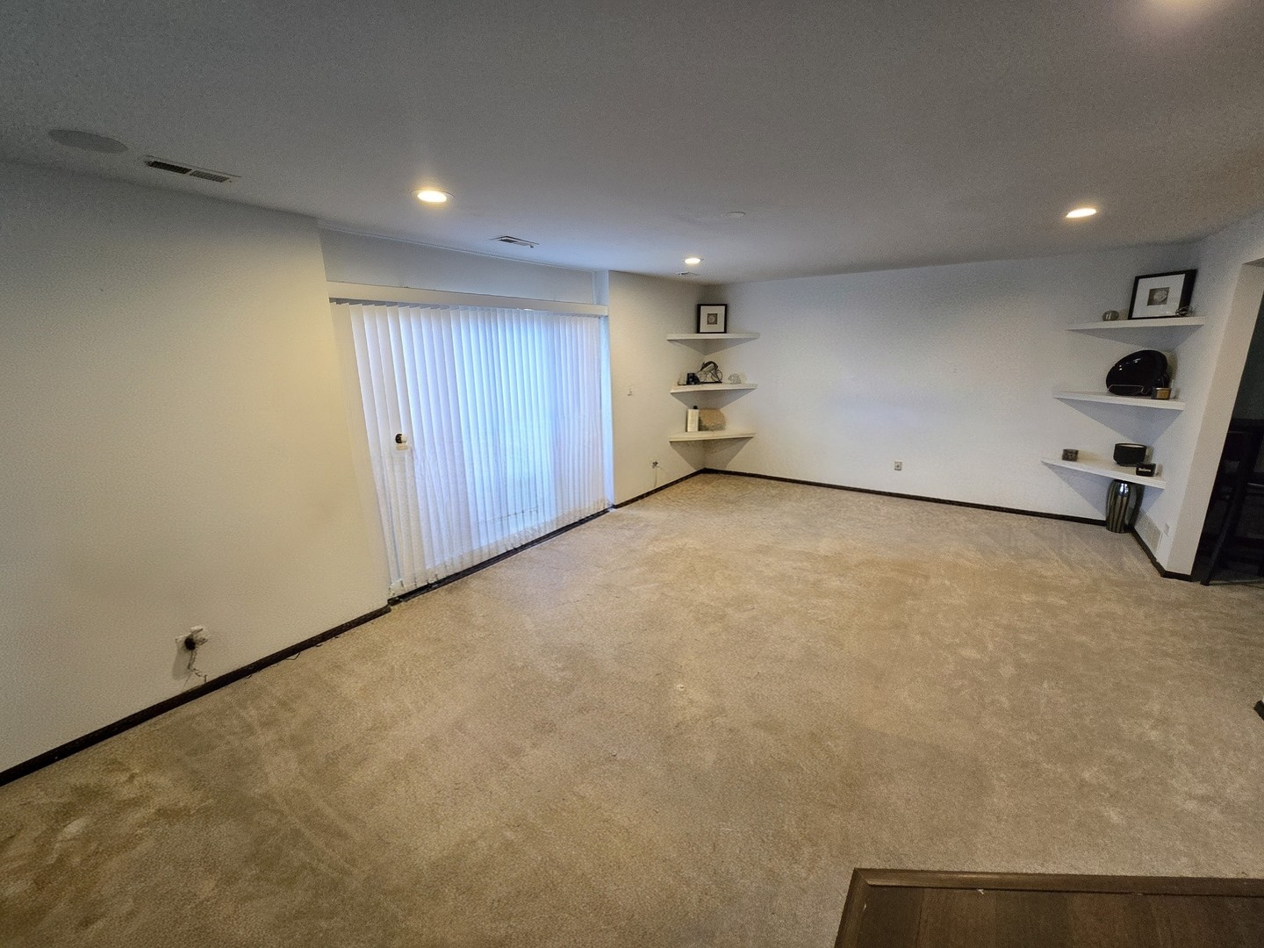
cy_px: 474
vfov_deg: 89.9
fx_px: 475
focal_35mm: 13
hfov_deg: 106.2
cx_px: 632
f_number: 2.2
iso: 1000
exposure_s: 1/60
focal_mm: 2.2
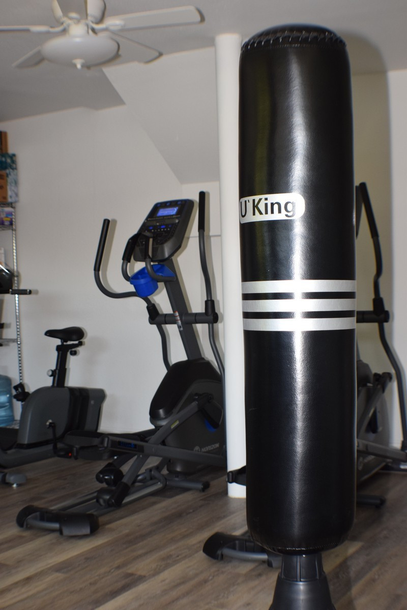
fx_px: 1221
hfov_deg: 18.9
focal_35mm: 72
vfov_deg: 28.1
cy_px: 305
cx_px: 204
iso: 800
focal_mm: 48
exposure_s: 1/80
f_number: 5.3
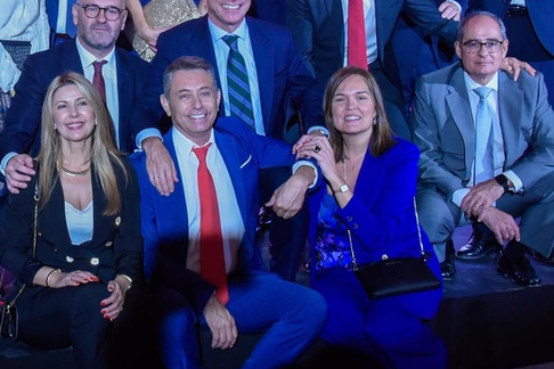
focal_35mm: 79
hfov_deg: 24.3
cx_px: -22
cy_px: 62
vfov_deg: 17.1
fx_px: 1216
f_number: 4
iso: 3200
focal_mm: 24
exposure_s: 1/160
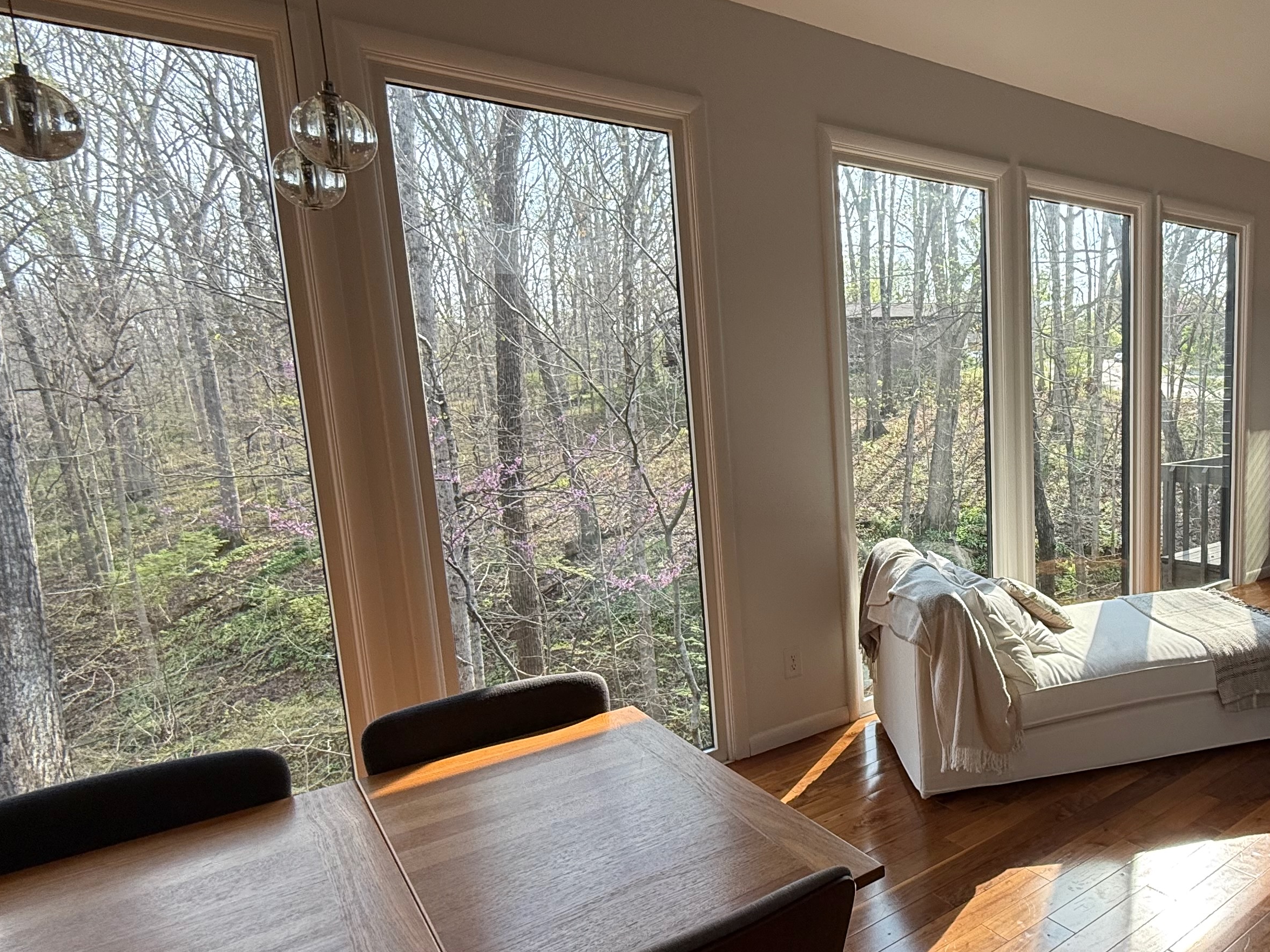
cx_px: 949
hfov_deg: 67.2
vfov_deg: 56.7
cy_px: 520
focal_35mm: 24
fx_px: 881
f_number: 2.2
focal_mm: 2.22
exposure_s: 1/286
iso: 64
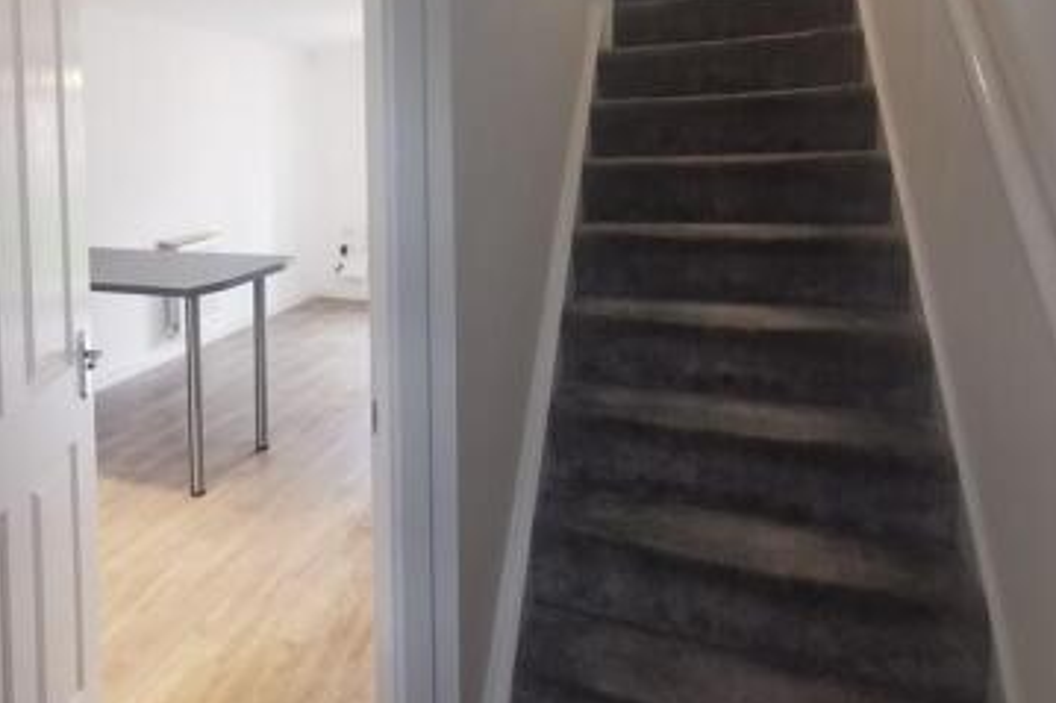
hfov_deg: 64.1
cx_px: 287
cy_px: 181
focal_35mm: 27
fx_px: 792
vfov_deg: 46.3
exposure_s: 1/33.3
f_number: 2.2
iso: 250
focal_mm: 2.35
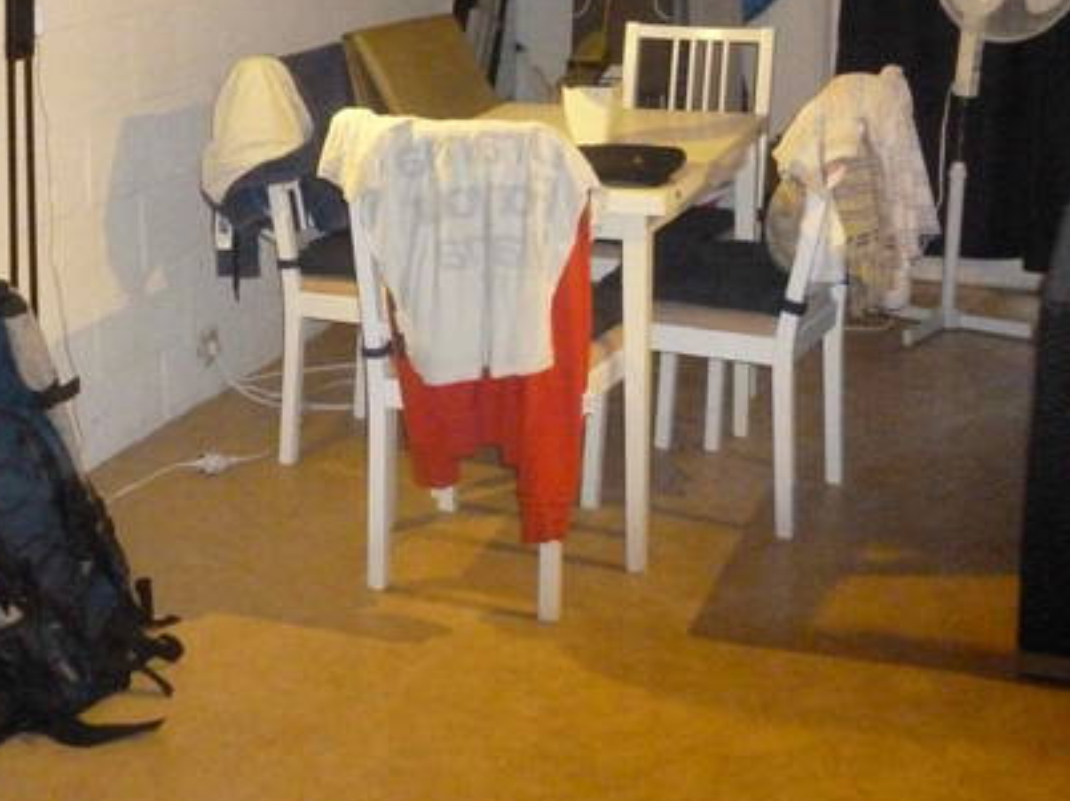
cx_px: 375
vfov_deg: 26.1
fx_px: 1699
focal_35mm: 55
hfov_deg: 34.7
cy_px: 181
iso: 1000
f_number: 3.1
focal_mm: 5
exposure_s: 1/40
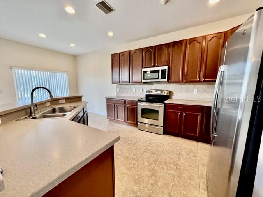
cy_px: 98
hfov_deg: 106.2
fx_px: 99
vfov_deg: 89.9
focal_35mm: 13
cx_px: 132
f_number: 1.8
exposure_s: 1/120
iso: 160
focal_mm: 1.57
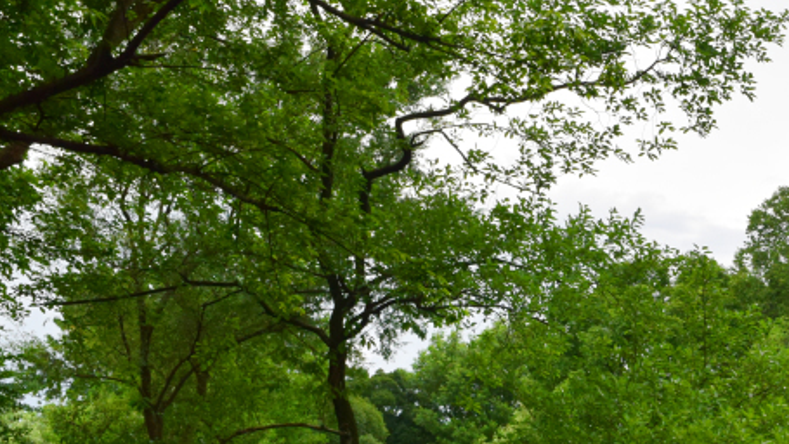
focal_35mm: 92
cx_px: 844
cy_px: 440
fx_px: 1925
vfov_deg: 13.0
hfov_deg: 22.0
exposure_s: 1/200
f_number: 10
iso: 400
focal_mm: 26
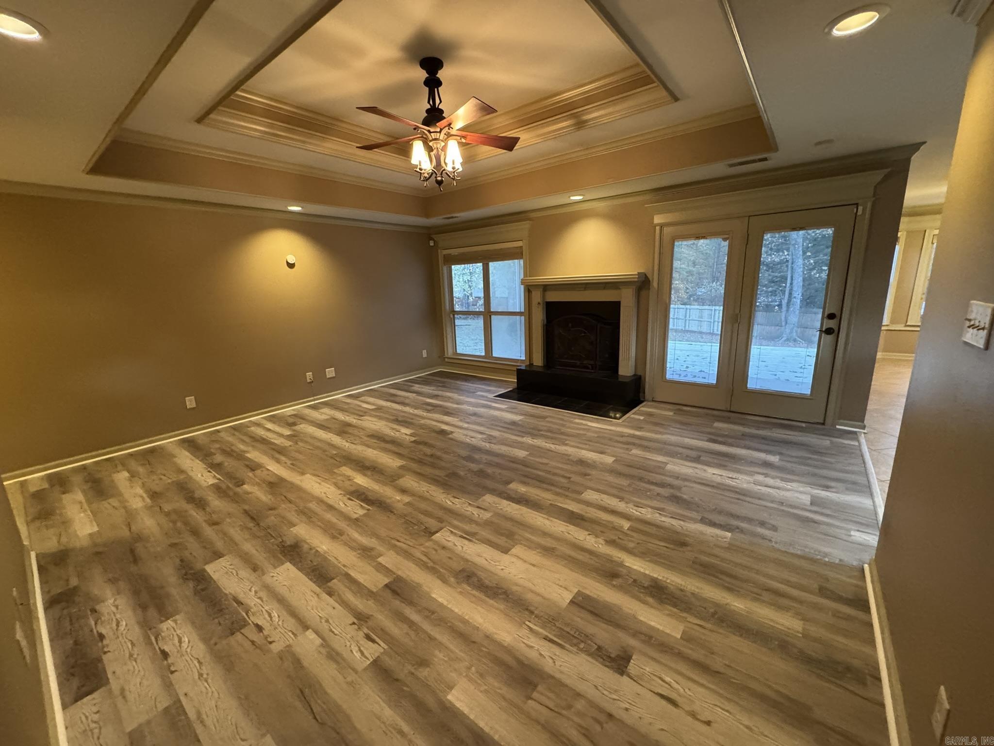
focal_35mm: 14
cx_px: 497
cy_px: 373
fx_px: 402
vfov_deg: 85.7
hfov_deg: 102.1
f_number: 2.2
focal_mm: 2.22
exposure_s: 1/60
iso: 800
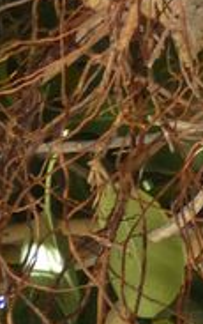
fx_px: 3068
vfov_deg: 6.0
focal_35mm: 348
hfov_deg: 3.6
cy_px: 336
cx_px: 824
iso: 160
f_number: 3.7
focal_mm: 7.8
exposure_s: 1/80
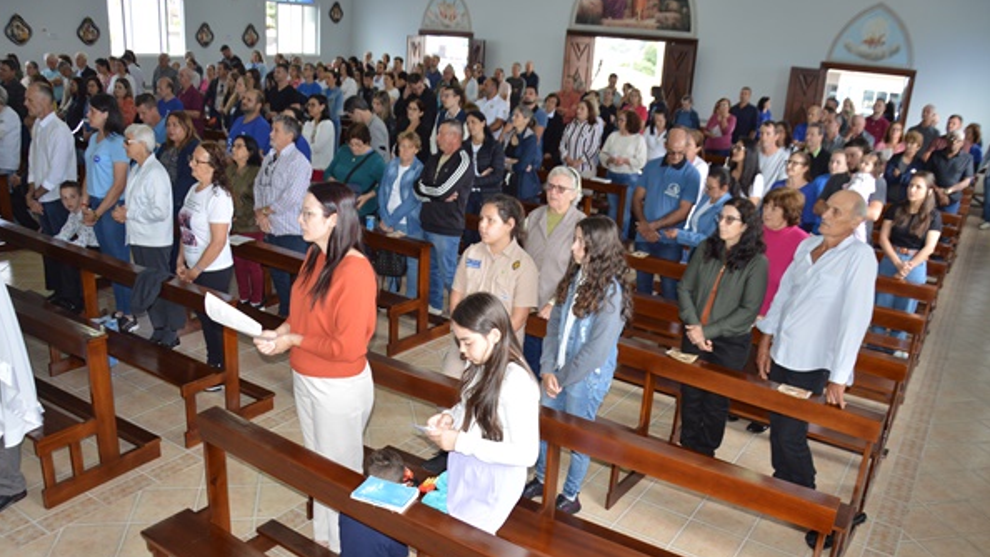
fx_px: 1458
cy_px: 286
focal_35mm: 56
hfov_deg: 37.5
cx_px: 497
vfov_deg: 21.6
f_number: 4.5
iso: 400
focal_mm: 35
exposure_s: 1/100
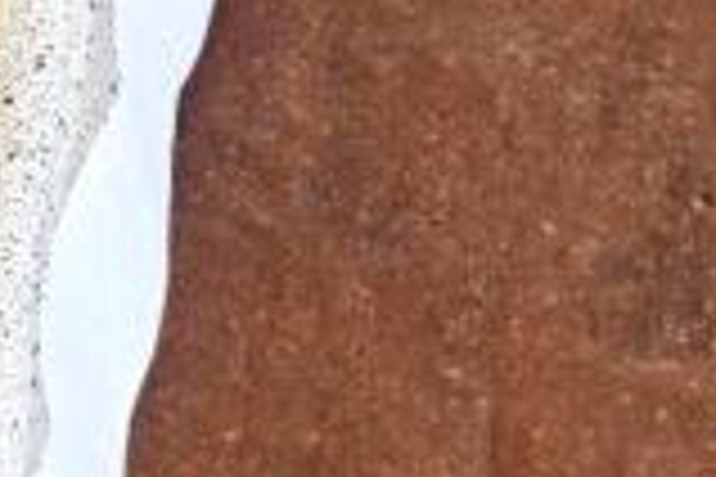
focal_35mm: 177
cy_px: 349
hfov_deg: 11.1
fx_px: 3520
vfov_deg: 7.8
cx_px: 1099
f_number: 11
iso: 200
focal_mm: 26
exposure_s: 1/5
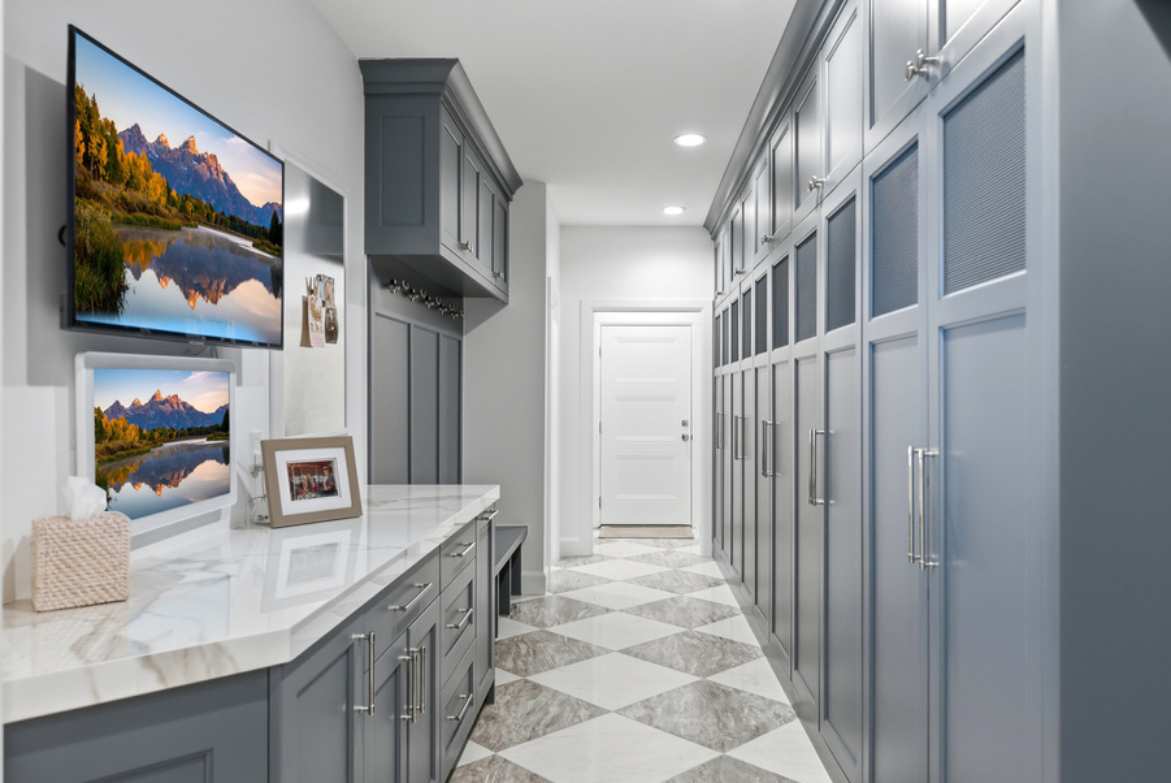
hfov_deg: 70.6
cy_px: 399
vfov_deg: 50.7
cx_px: 632
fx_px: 825
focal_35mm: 25
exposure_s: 1/250
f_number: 5
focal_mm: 22.3
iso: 320
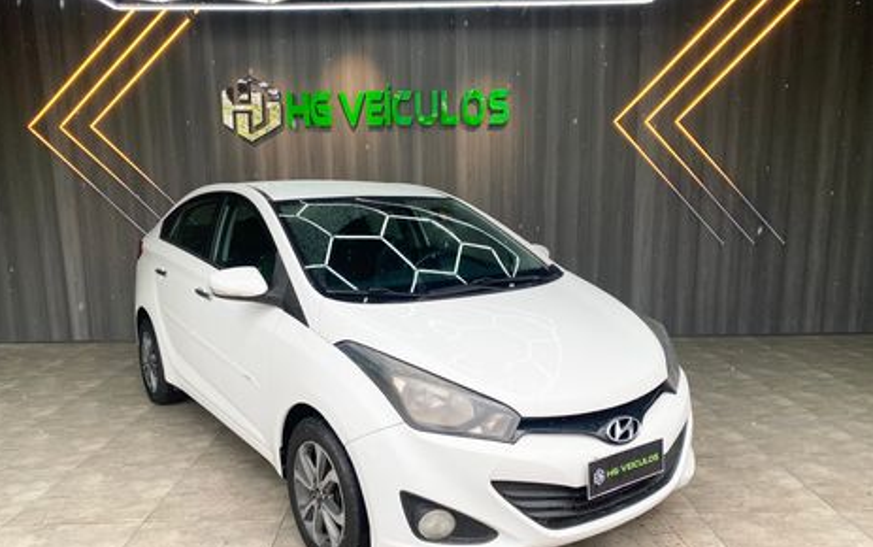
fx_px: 667
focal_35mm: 28
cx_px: 432
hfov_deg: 66.4
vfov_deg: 44.4
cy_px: 319
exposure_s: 1/479
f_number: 1.8
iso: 32
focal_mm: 4.25
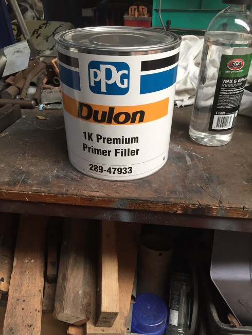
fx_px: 281
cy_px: 168
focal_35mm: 29
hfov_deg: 48.2
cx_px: 126
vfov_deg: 61.7
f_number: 2.2
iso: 50
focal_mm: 4.15
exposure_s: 1/33
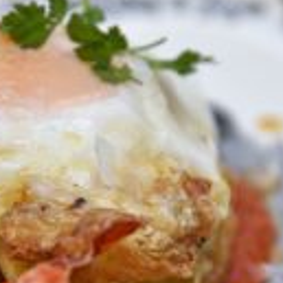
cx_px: 14
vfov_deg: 2.2
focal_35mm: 788
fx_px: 7289
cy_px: 219
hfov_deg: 2.2
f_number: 6.3
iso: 800
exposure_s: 1/640
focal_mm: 300
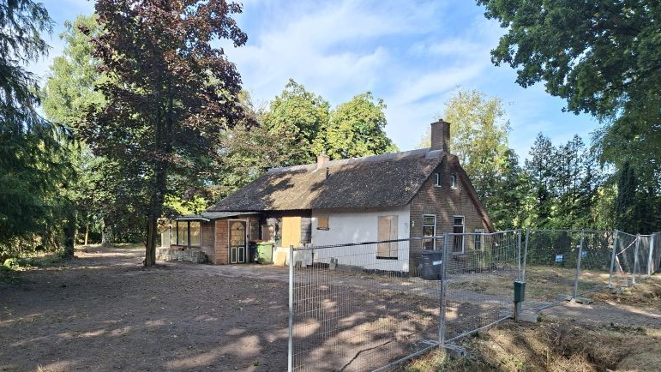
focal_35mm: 26
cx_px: 333
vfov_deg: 43.9
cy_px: 243
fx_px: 456
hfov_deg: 71.9
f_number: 1.8
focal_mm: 5.54
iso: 50
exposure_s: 1/518
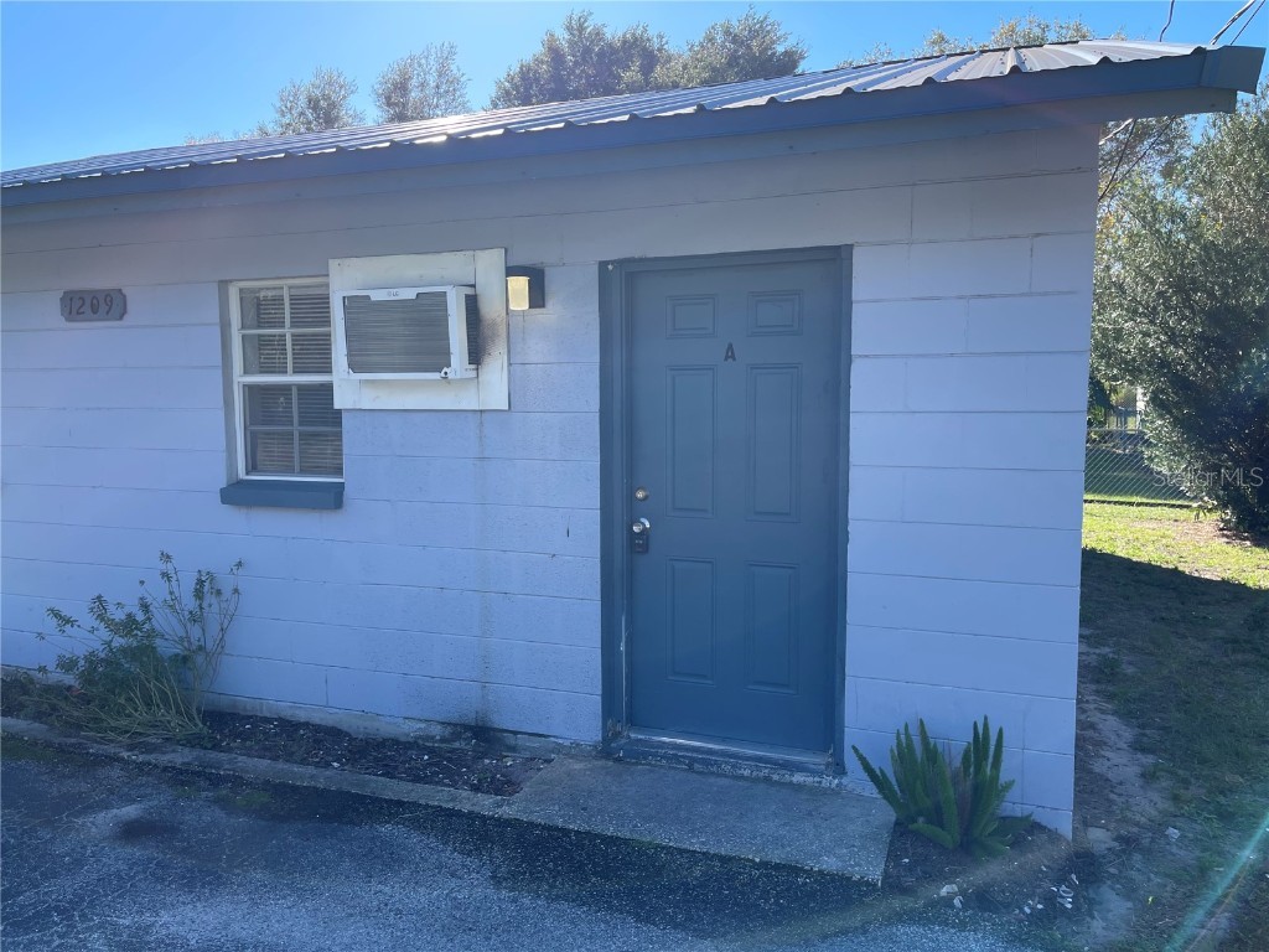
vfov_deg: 54.9
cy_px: 476
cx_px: 634
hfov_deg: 69.4
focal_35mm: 25
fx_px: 916
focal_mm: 5.1
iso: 32
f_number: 1.6
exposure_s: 1/1067
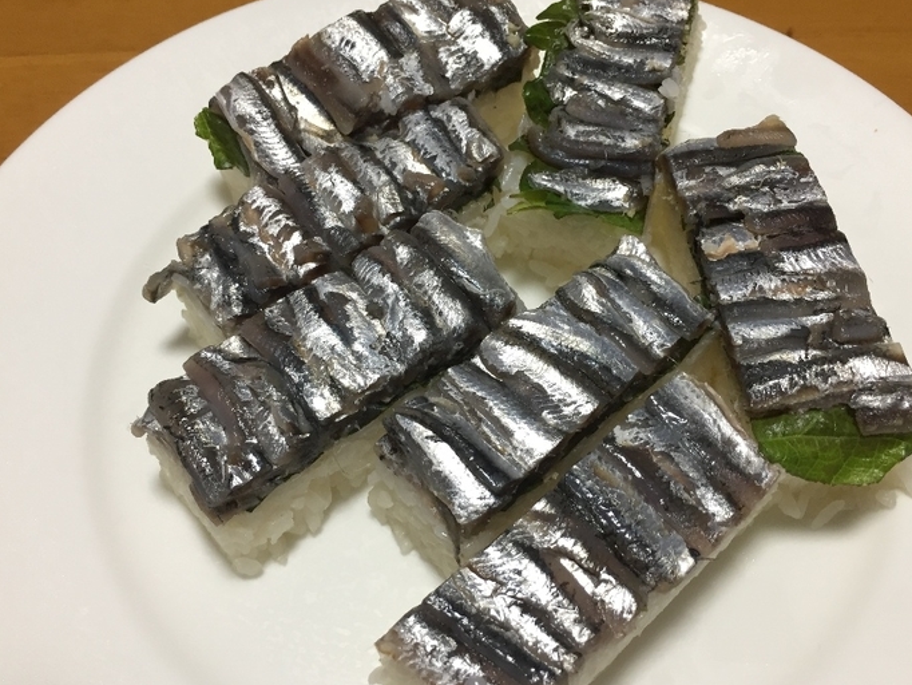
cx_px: 476
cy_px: 347
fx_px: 896
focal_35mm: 34
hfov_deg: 53.9
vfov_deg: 41.8
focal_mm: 4.15
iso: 40
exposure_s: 1/30
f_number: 2.2
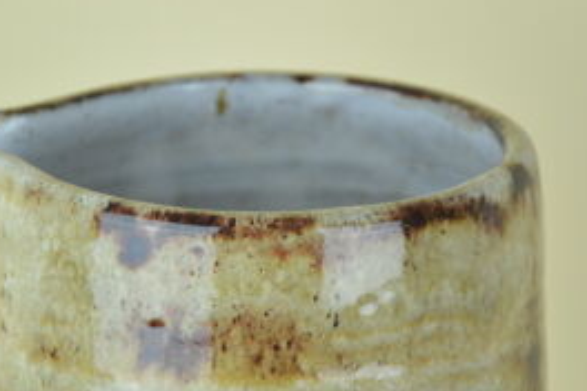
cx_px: 280
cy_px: 184
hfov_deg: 5.8
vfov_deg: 3.8
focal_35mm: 358
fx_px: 5839
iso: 100
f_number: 5.6
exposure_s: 1/30
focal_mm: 105
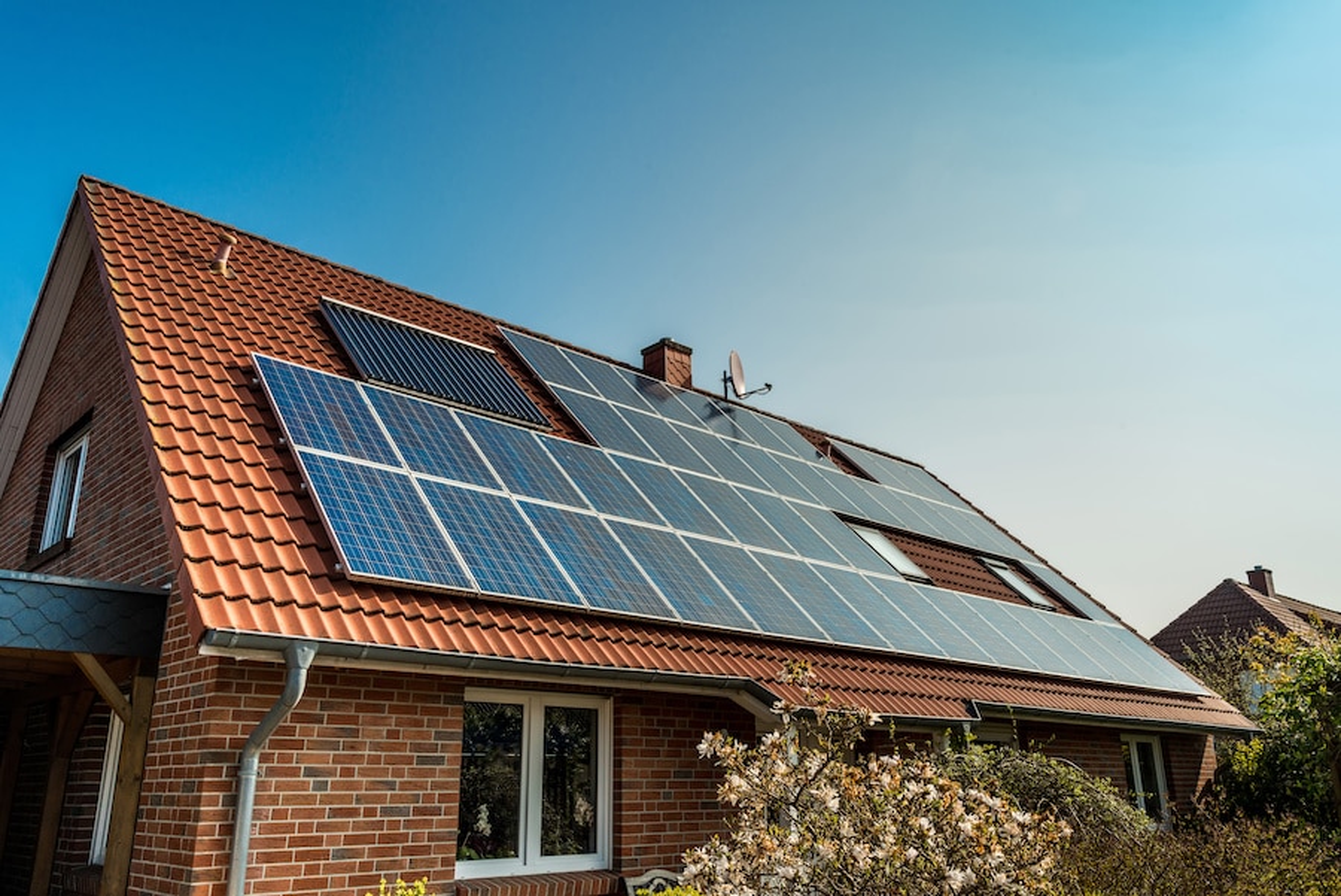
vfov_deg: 48.0
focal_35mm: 27
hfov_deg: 67.4
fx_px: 1006
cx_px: 670
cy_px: 448
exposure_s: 1/400
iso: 200
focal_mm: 27
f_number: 11
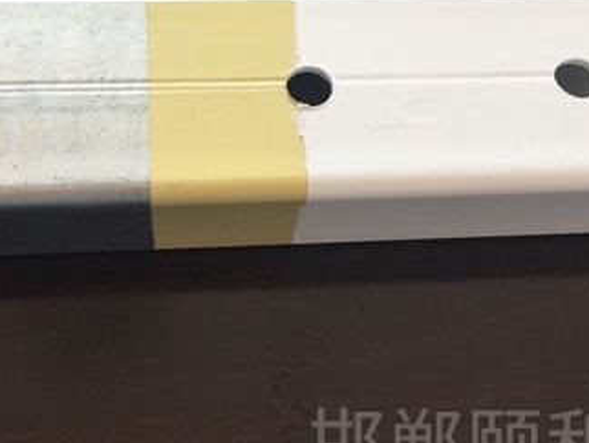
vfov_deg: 27.0
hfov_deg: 35.5
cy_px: 181
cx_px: 284
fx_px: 920
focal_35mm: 54
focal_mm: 4.15
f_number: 2.2
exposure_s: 1/100
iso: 40
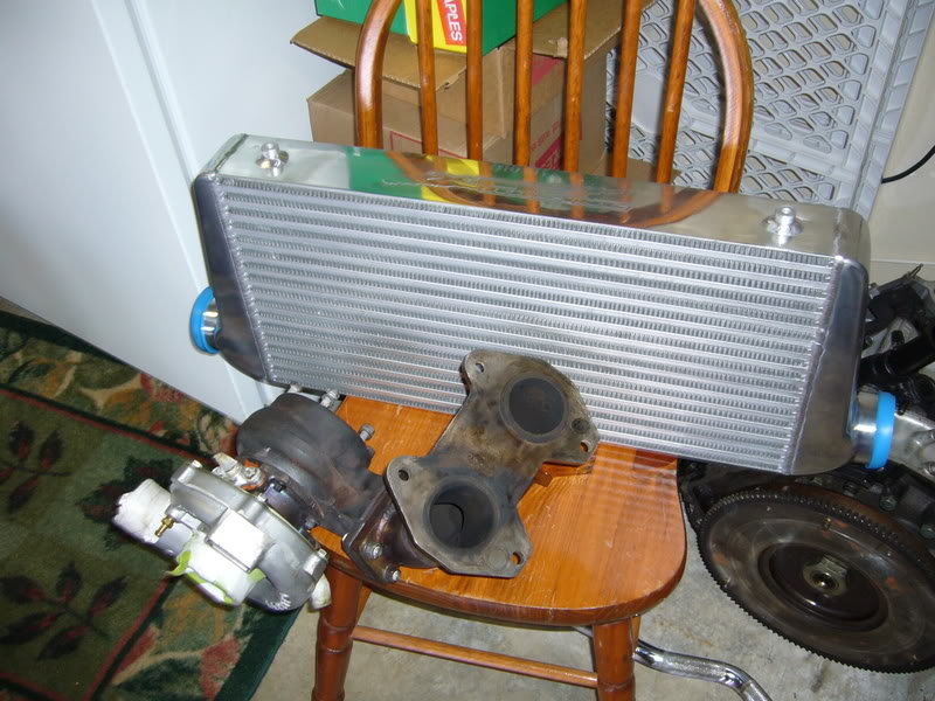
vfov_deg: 40.7
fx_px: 945
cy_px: 350
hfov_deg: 52.6
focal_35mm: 35
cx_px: 468
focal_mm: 5.8
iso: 100
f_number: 2.8
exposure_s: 1/30
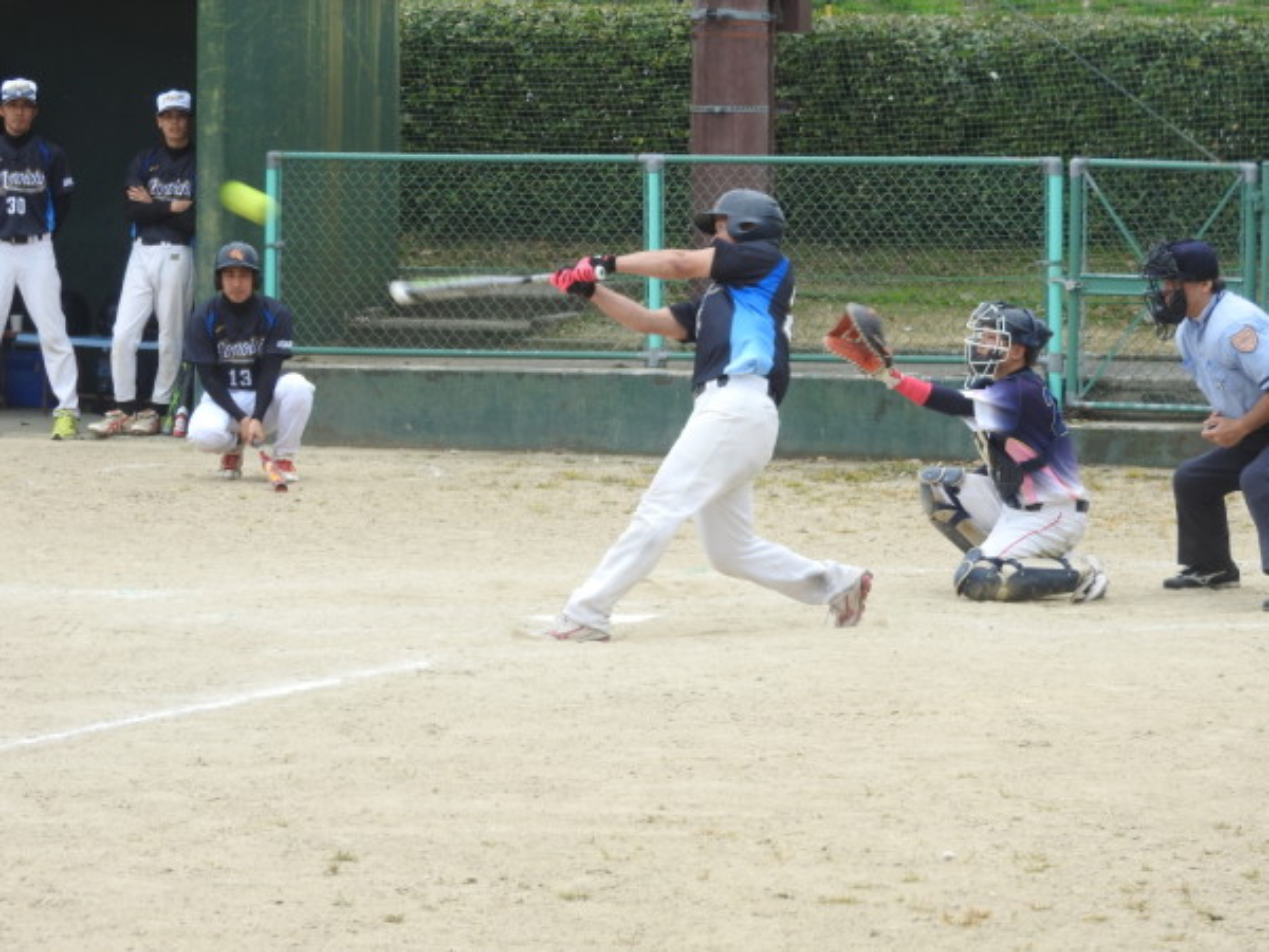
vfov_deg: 7.4
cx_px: 634
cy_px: 476
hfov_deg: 9.9
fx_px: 7332
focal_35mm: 200
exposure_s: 1/200
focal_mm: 35.8
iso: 100
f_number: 5.3
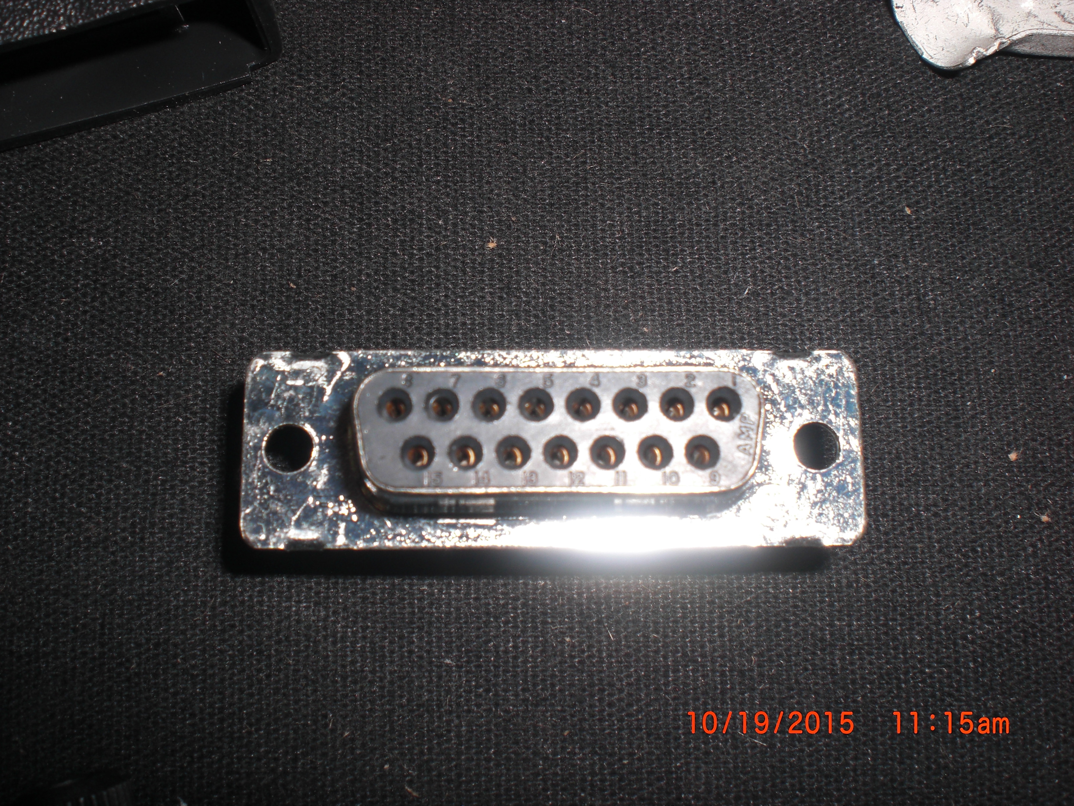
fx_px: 1179
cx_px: 537
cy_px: 403
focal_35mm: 38
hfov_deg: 49.0
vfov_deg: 37.7
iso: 64
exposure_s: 1/60
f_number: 5.6
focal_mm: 6.3
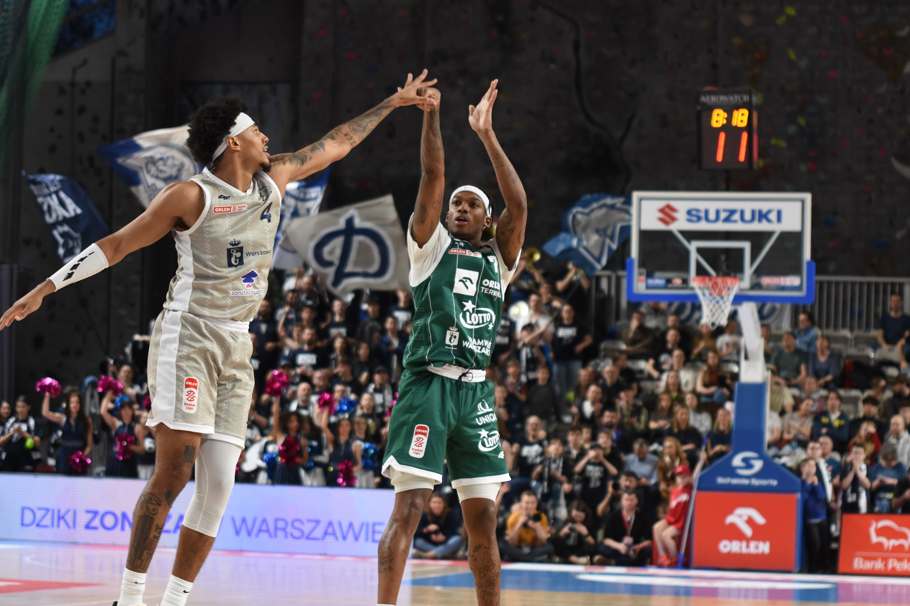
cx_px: 455
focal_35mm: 105
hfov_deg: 19.5
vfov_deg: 13.0
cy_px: 303
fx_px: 2654
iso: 800
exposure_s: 1/500
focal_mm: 70
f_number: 2.8
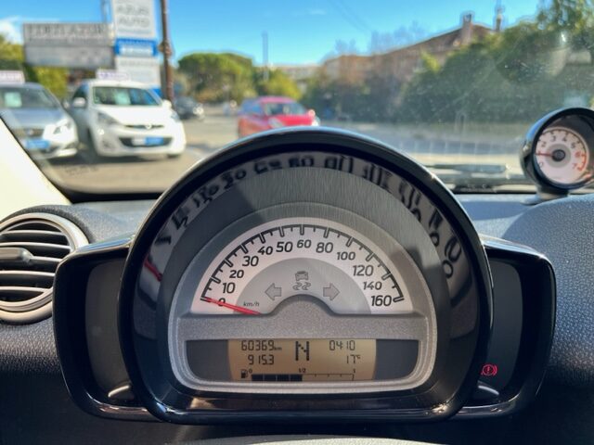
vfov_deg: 53.1
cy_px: 222
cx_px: 297
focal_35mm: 26
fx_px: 446
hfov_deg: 67.3
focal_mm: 5.7
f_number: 1.5
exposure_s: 1/397
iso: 50
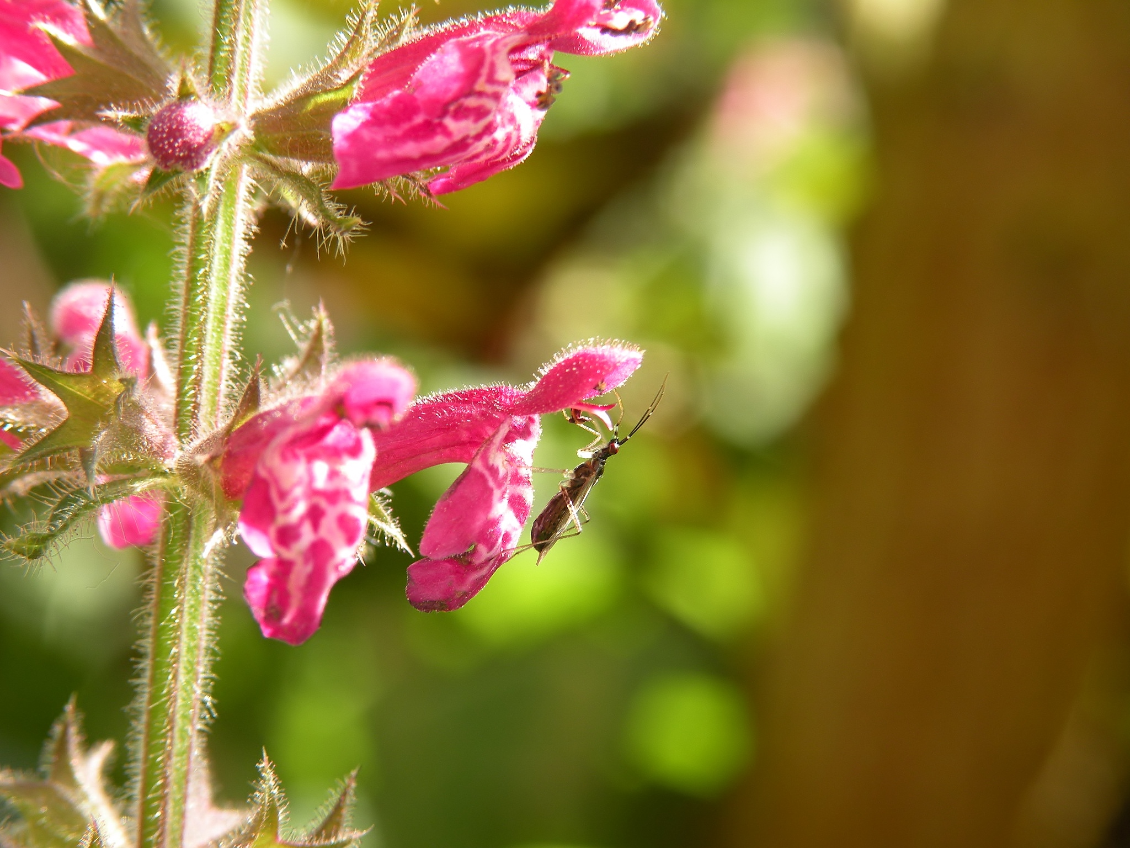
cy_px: 424
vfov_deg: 14.6
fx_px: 3297
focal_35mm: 101
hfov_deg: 19.4
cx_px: 565
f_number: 4.5
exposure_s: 1/83.7
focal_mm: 17.9
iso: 64
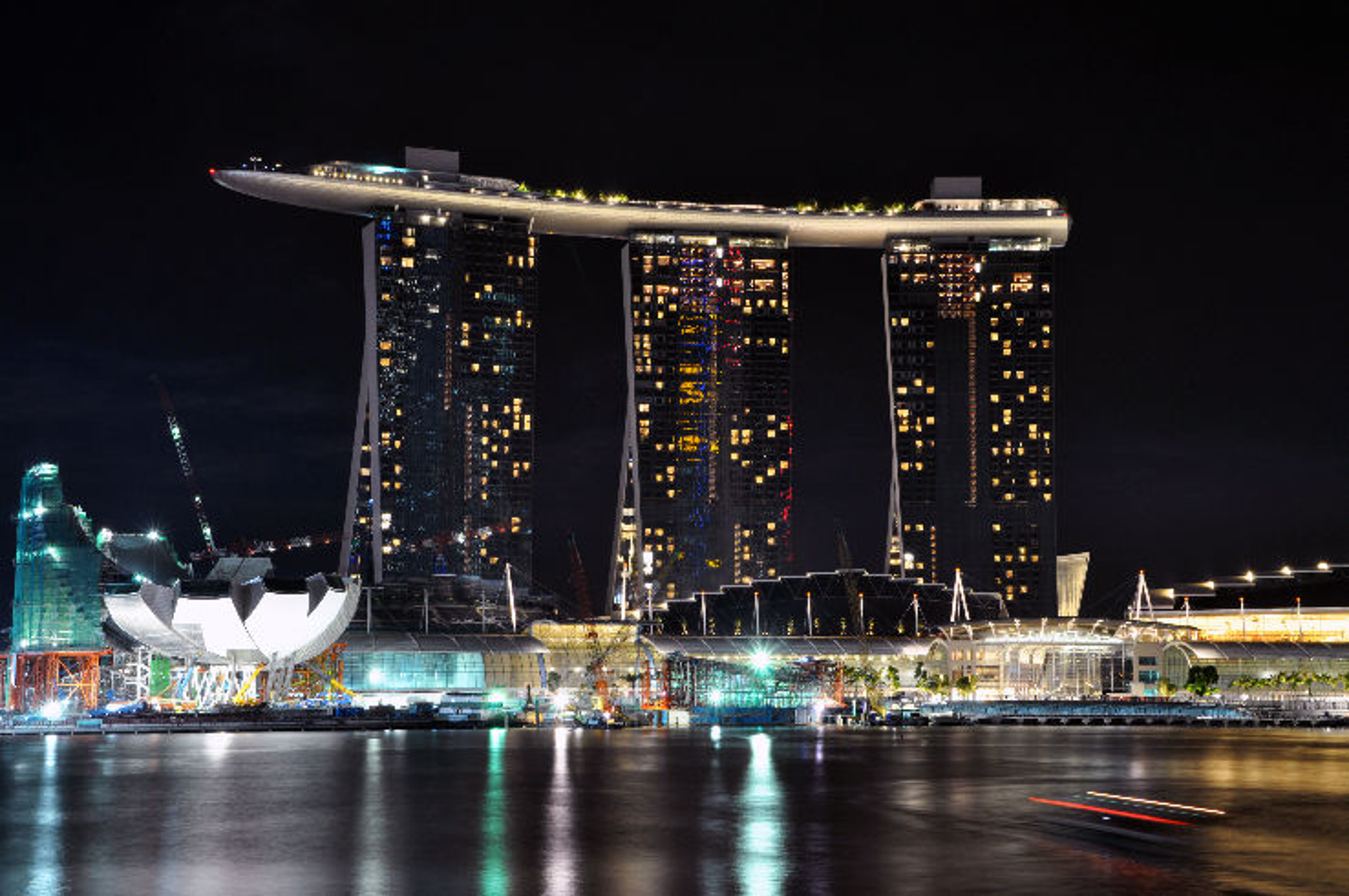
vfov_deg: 39.9
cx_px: 674
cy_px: 448
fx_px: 1235
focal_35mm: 33
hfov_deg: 57.3
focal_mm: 22
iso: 200
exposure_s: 13
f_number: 11
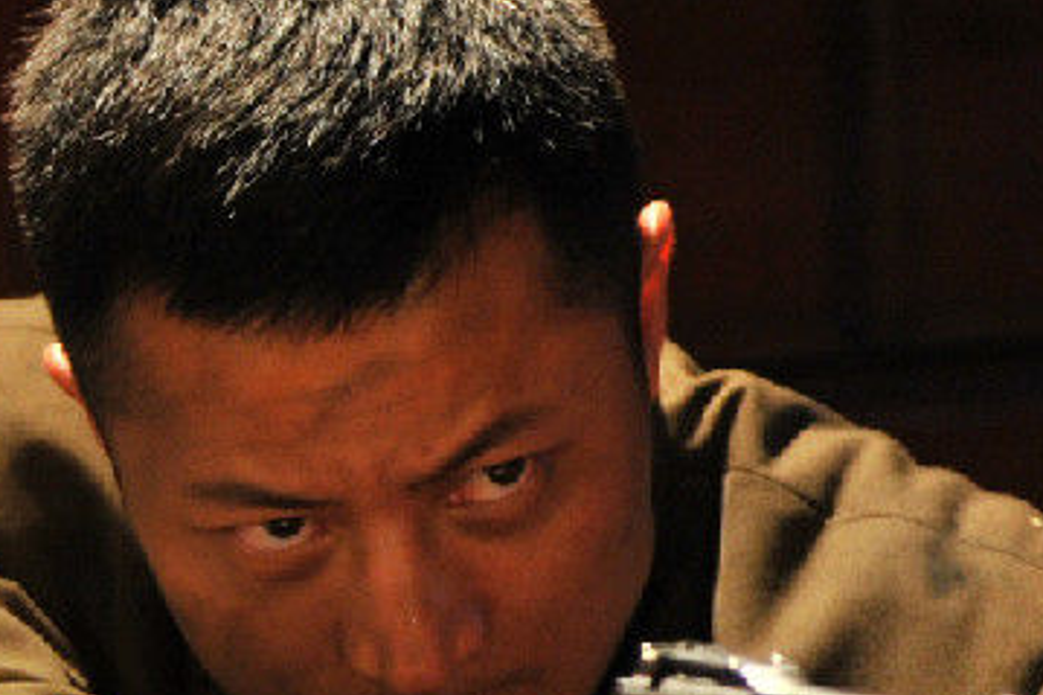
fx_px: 7095
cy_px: 960
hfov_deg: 8.2
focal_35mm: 245
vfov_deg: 5.6
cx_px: -578
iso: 1600
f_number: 2.8
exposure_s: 1/125
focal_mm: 55
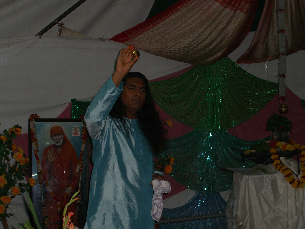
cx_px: 152
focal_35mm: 80
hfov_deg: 24.4
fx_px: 705
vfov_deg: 18.4
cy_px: 114
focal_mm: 16.6
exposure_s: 1/60
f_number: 4.4
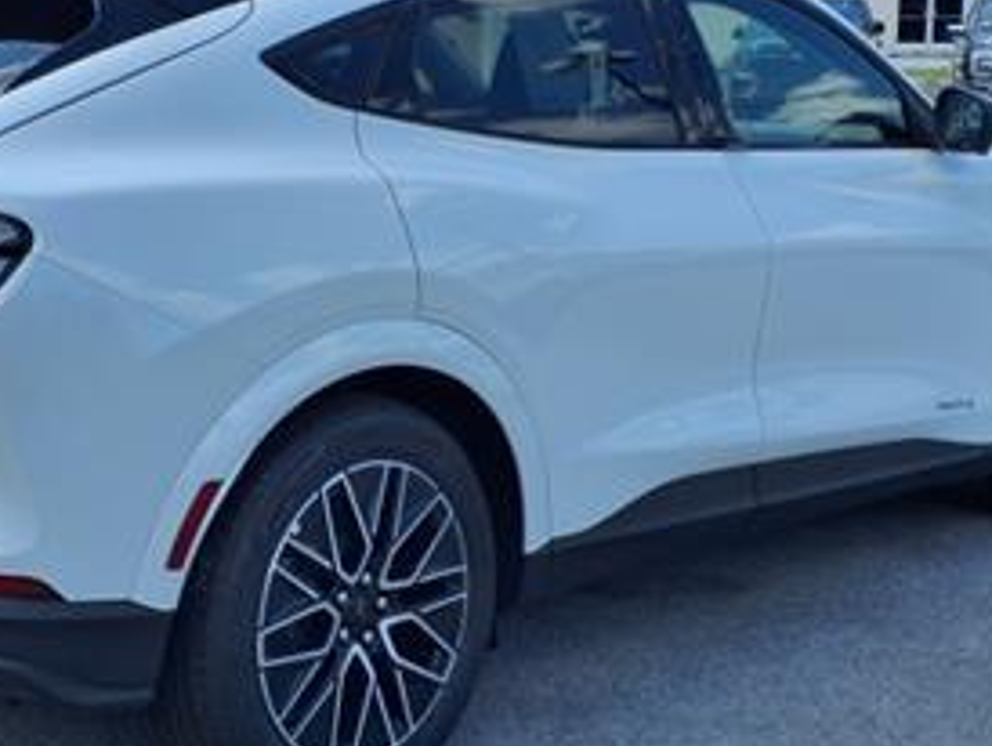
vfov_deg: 23.3
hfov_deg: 30.4
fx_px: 1807
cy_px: 301
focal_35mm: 63
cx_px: 322
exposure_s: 1/1667
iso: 40
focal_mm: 3.58
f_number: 1.9
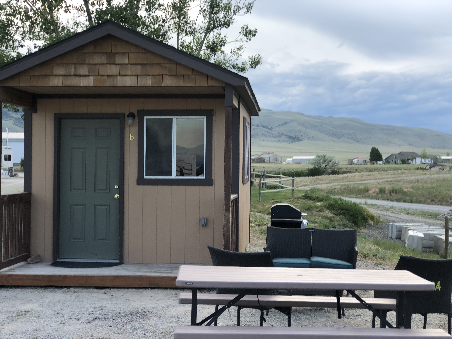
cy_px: 170
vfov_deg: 25.7
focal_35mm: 57
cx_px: 226
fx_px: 744
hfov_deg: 33.8
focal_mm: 6.6
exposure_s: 1/130
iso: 20
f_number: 2.8
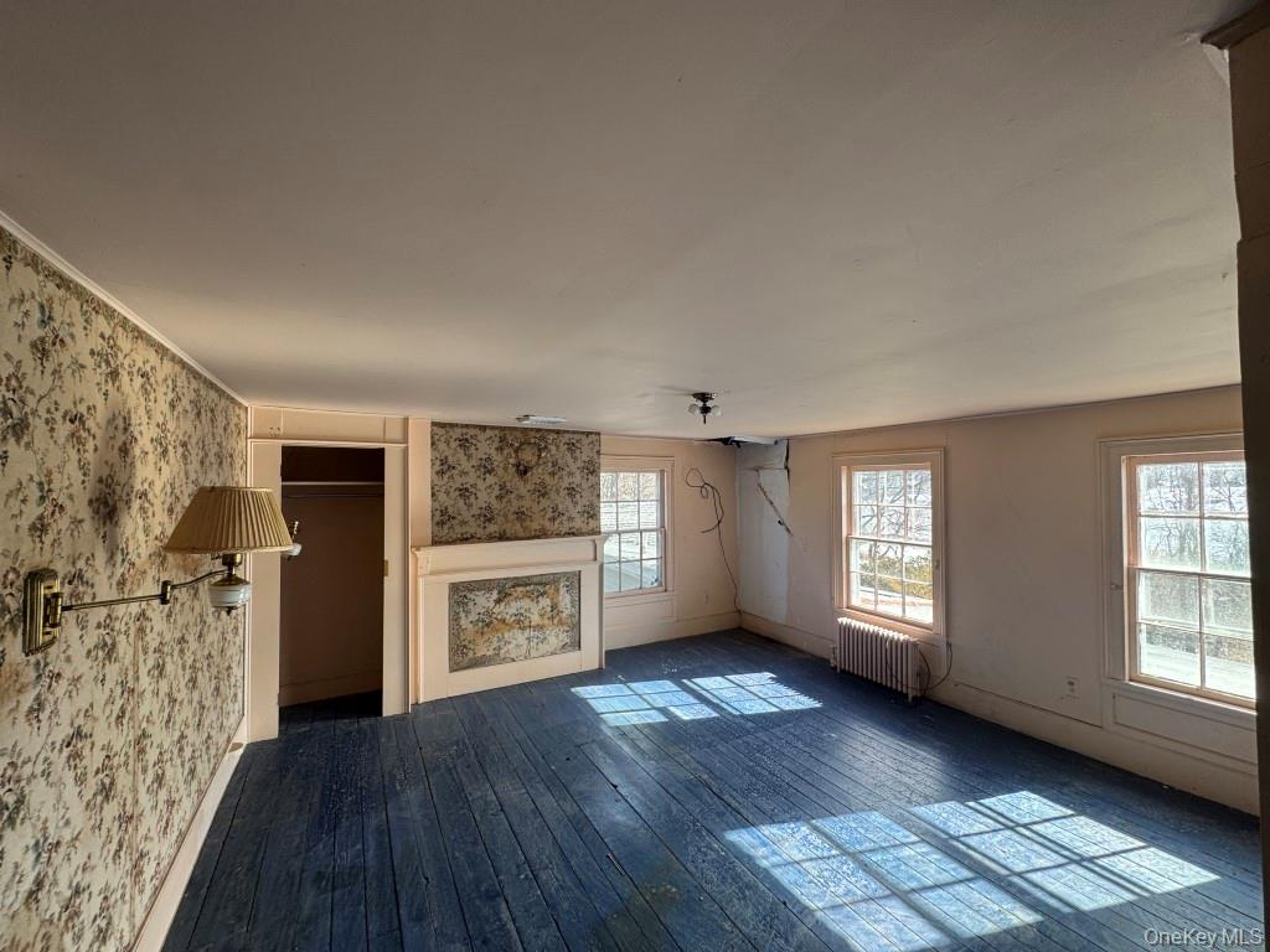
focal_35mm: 14
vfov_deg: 85.7
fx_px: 514
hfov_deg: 102.1
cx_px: 635
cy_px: 476
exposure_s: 1/99
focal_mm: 2.22
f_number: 2.2
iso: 40
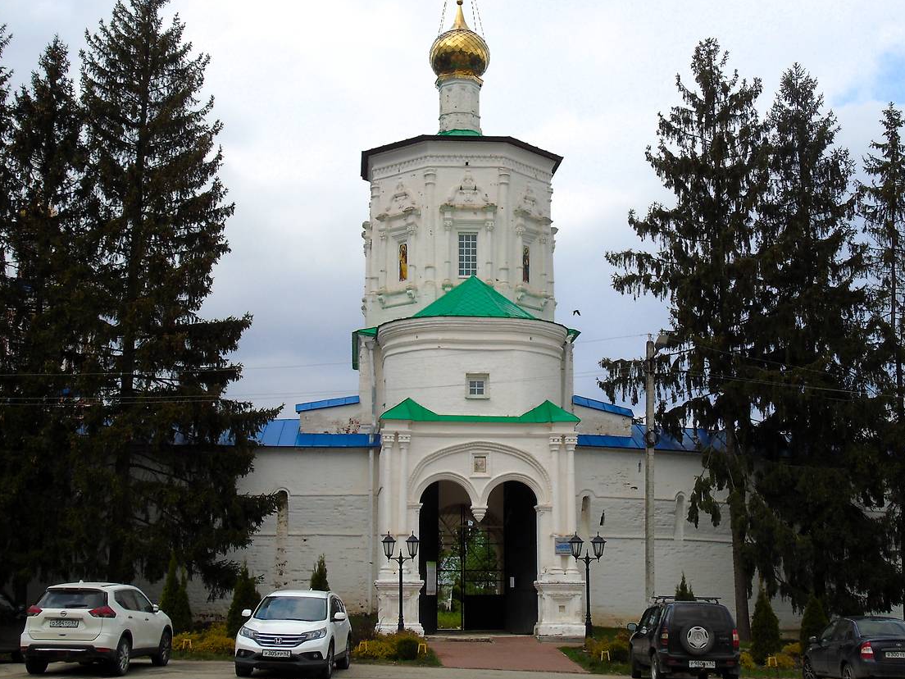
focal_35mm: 50
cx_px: 471
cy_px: 312
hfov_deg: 38.2
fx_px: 1307
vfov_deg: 29.1
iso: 80
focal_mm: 8.2
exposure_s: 1/640
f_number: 4.1
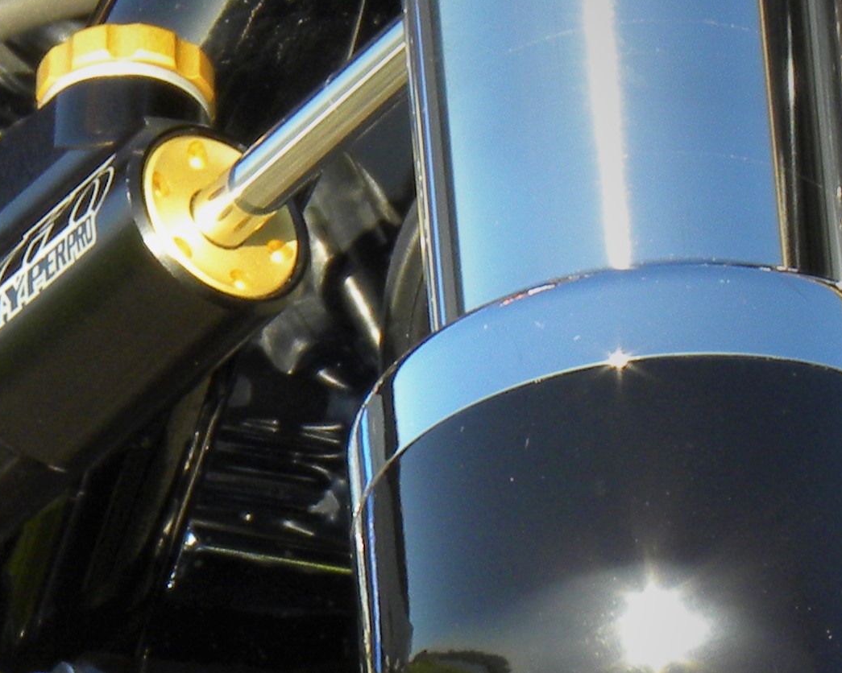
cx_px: -205
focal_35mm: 792
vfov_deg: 2.0
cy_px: 494
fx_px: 19737
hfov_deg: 2.4
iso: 110
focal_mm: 37.7
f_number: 8
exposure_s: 1/67.8
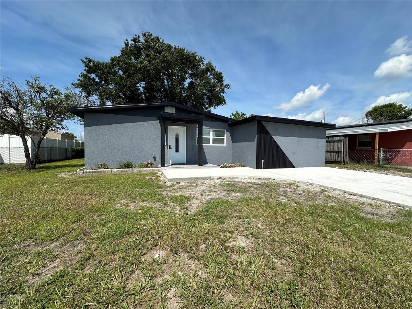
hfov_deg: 102.1
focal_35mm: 14
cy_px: 154
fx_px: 167
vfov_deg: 85.7
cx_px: 206
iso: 50
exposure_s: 1/2681
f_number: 2.2
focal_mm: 2.22
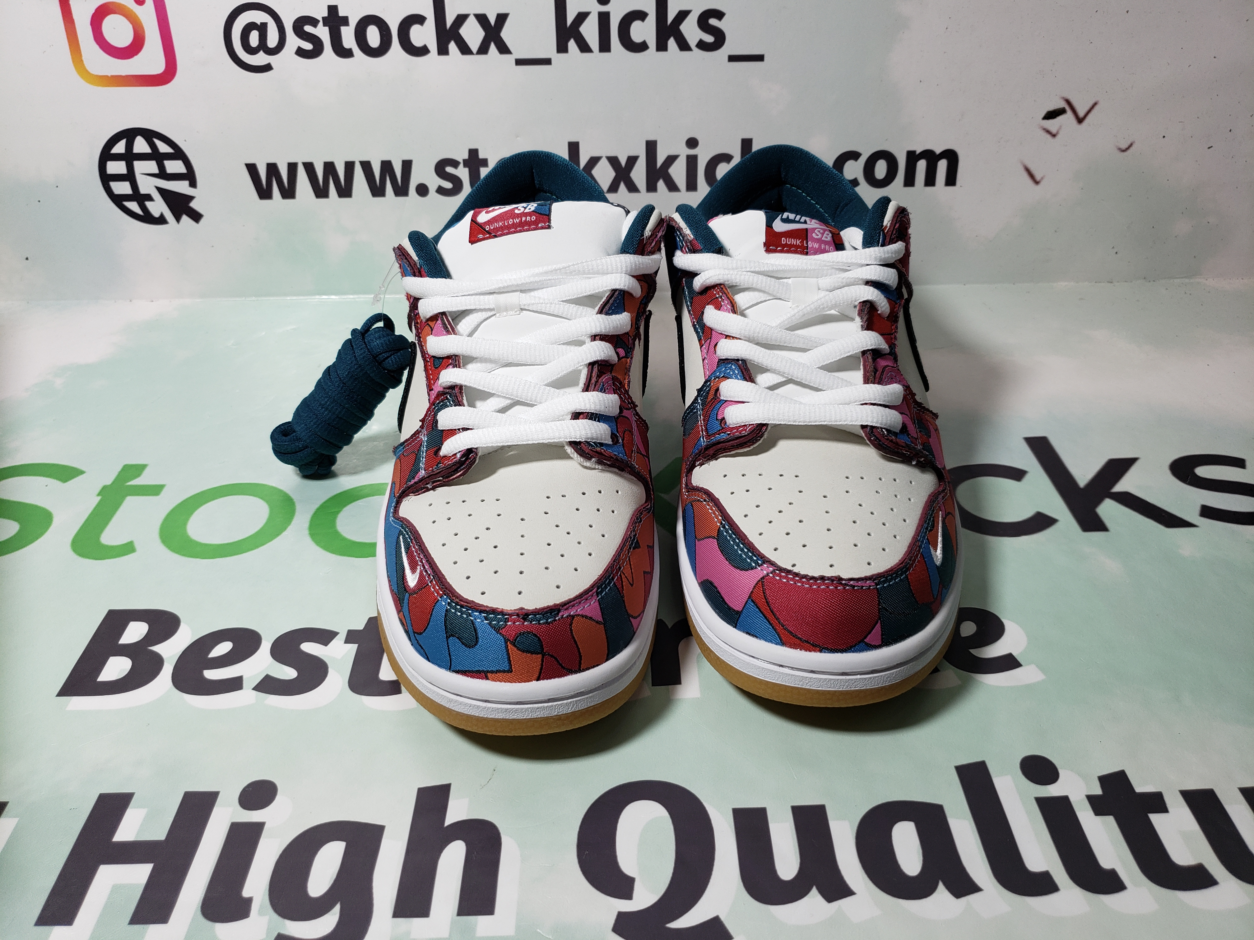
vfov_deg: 53.1
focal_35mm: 26
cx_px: 627
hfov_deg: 67.3
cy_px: 470
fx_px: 942
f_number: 1.5
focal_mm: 4.3
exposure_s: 1/467
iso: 50
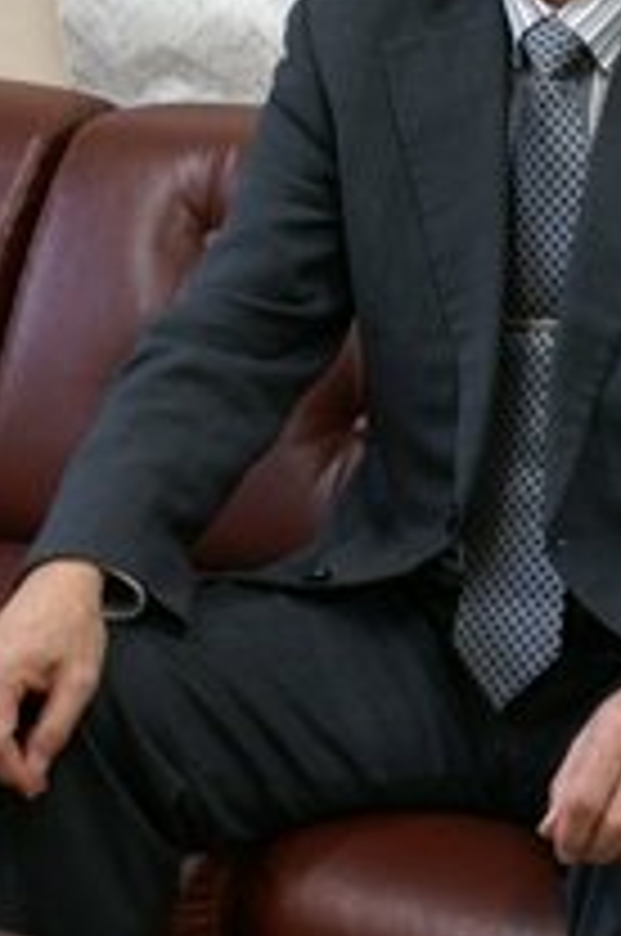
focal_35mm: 91
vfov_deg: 22.0
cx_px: 522
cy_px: 148
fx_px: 2362
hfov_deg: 14.9
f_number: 4.5
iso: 400
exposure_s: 1/30
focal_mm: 28
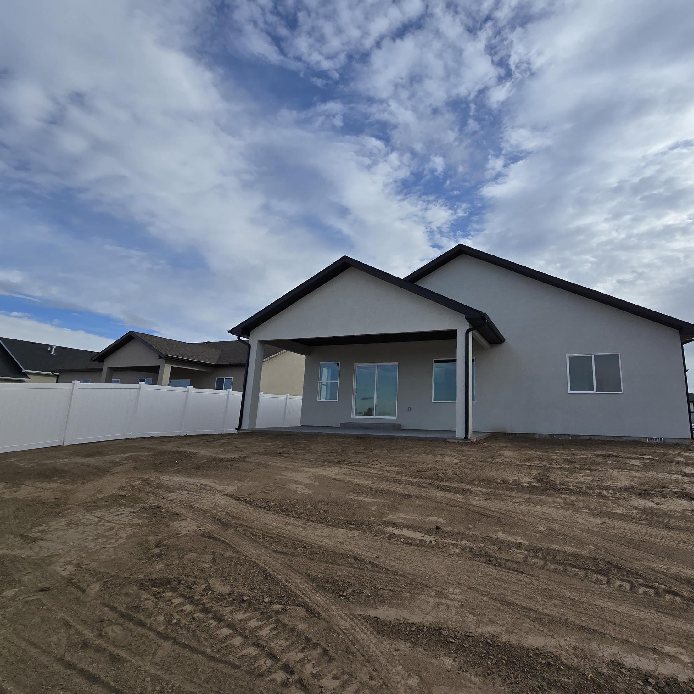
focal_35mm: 16
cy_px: 349
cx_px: 422
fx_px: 363
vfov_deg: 87.4
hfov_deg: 86.2
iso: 50
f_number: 2.2
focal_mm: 2.2
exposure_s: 1/2993
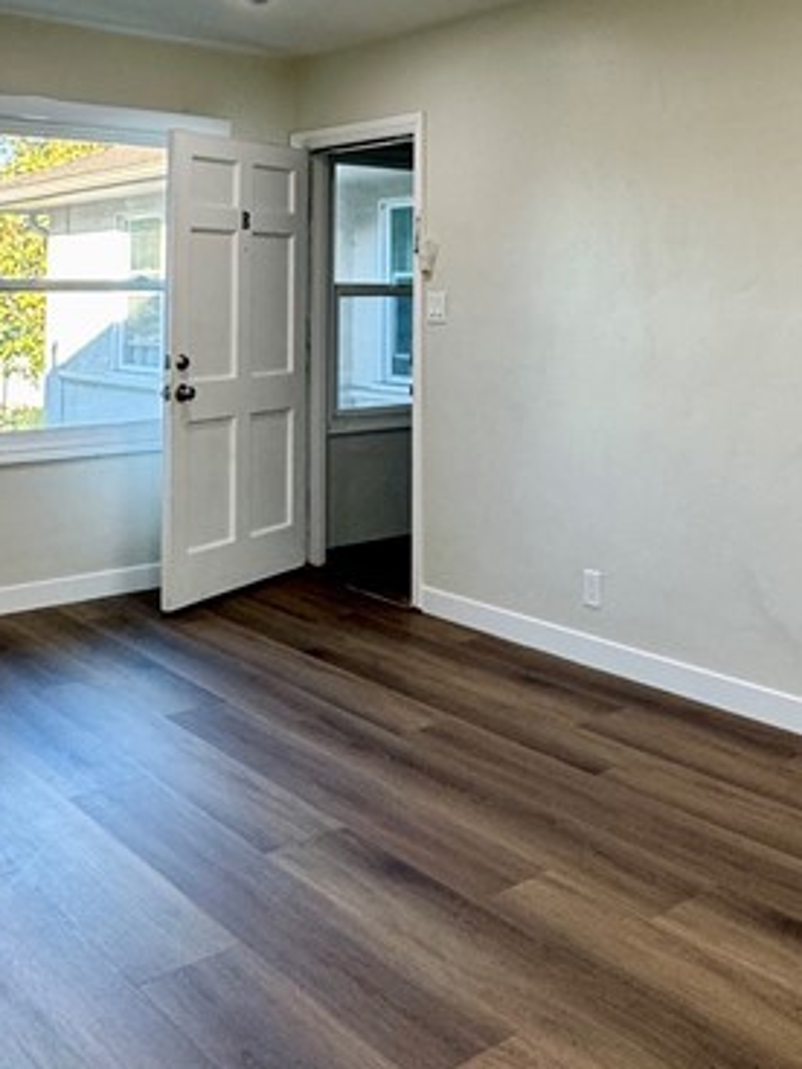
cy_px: 221
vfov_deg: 45.5
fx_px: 1205
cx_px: 523
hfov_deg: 36.5
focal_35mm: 39
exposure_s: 1/120
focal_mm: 2.22
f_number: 2.2
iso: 200
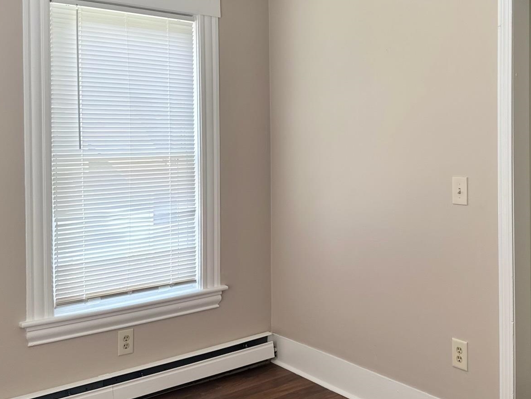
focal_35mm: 42
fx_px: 644
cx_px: 323
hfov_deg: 44.5
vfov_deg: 34.2
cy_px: 149
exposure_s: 1/132
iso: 50
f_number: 1.78
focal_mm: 6.76
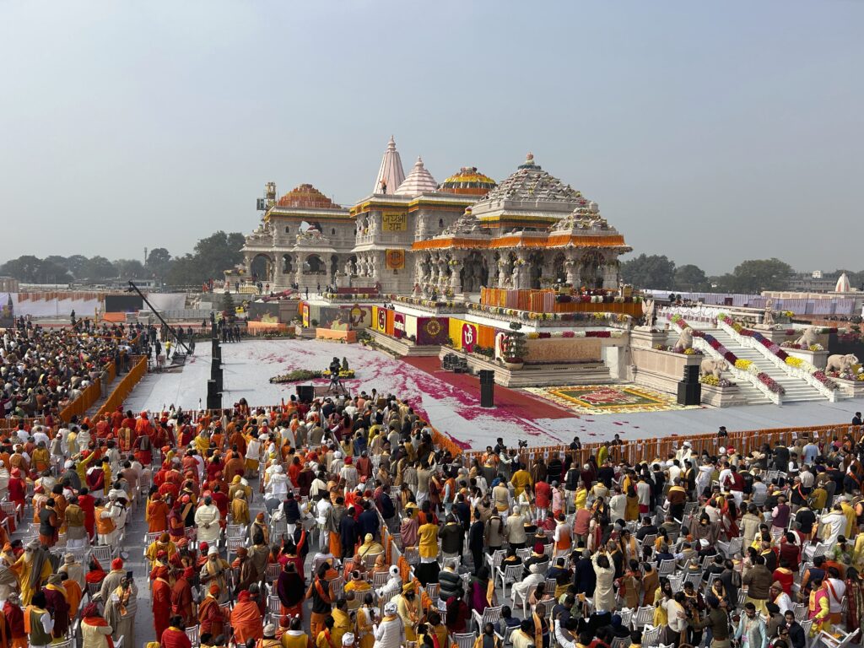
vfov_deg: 53.1
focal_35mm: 26
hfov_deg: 67.3
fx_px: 649
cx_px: 432
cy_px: 324
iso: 50
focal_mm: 5.7
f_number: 1.5
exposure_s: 1/6211
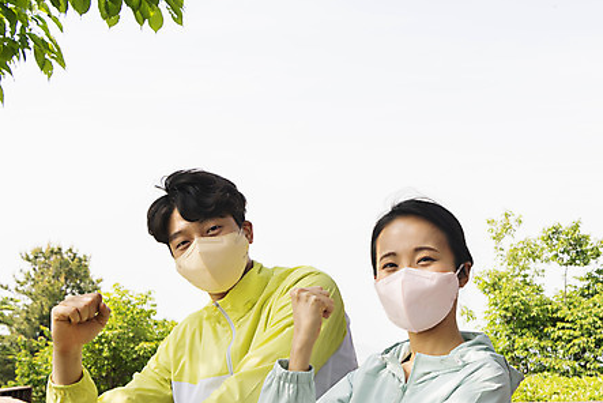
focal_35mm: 46
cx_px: 402
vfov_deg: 29.2
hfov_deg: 42.2
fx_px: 771
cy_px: 252
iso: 100
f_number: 7.1
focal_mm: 34
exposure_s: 1/125
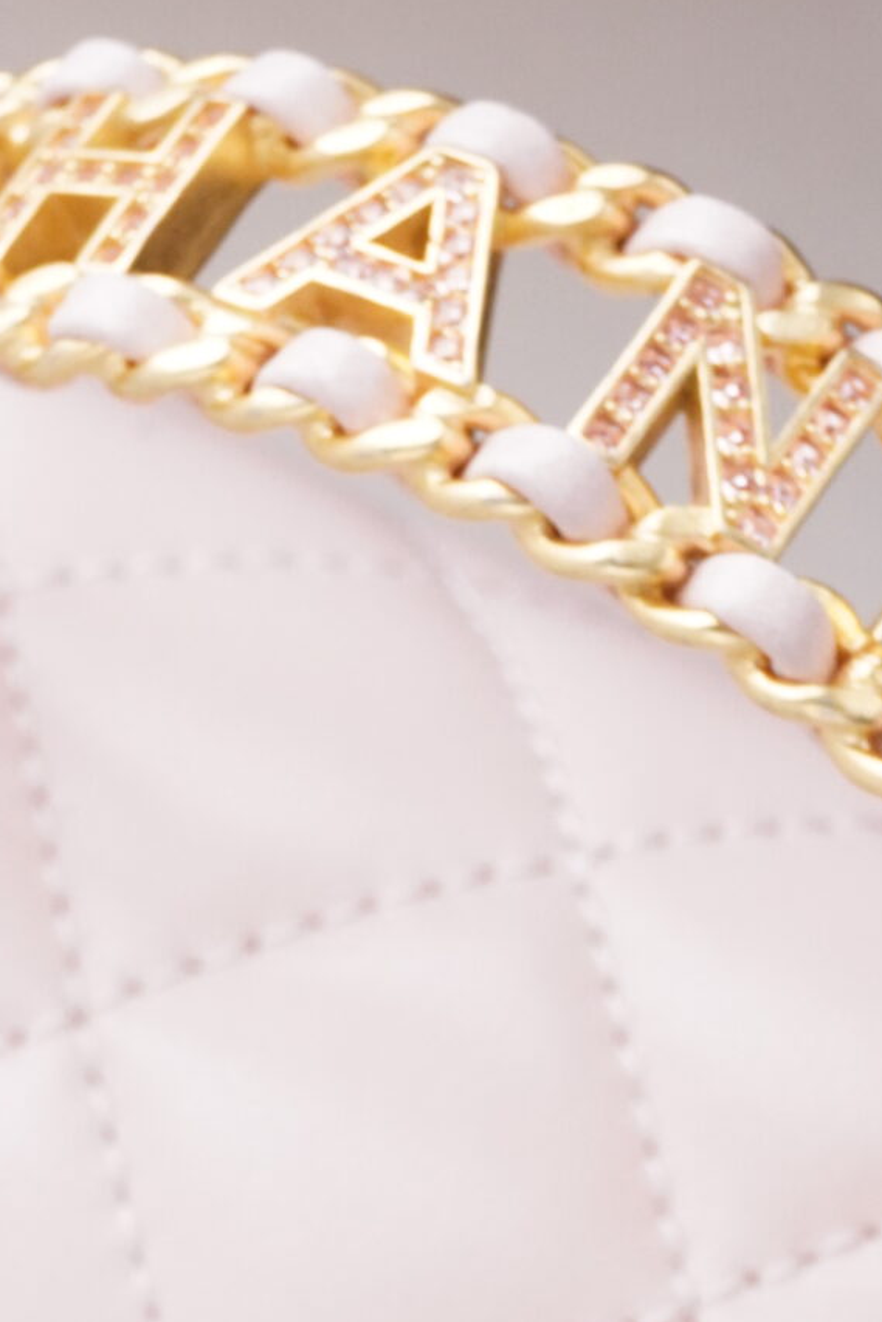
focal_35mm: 225
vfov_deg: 9.1
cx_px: 492
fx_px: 8265
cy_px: 897
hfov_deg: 6.1
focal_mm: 50
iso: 1600
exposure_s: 1/100
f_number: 11
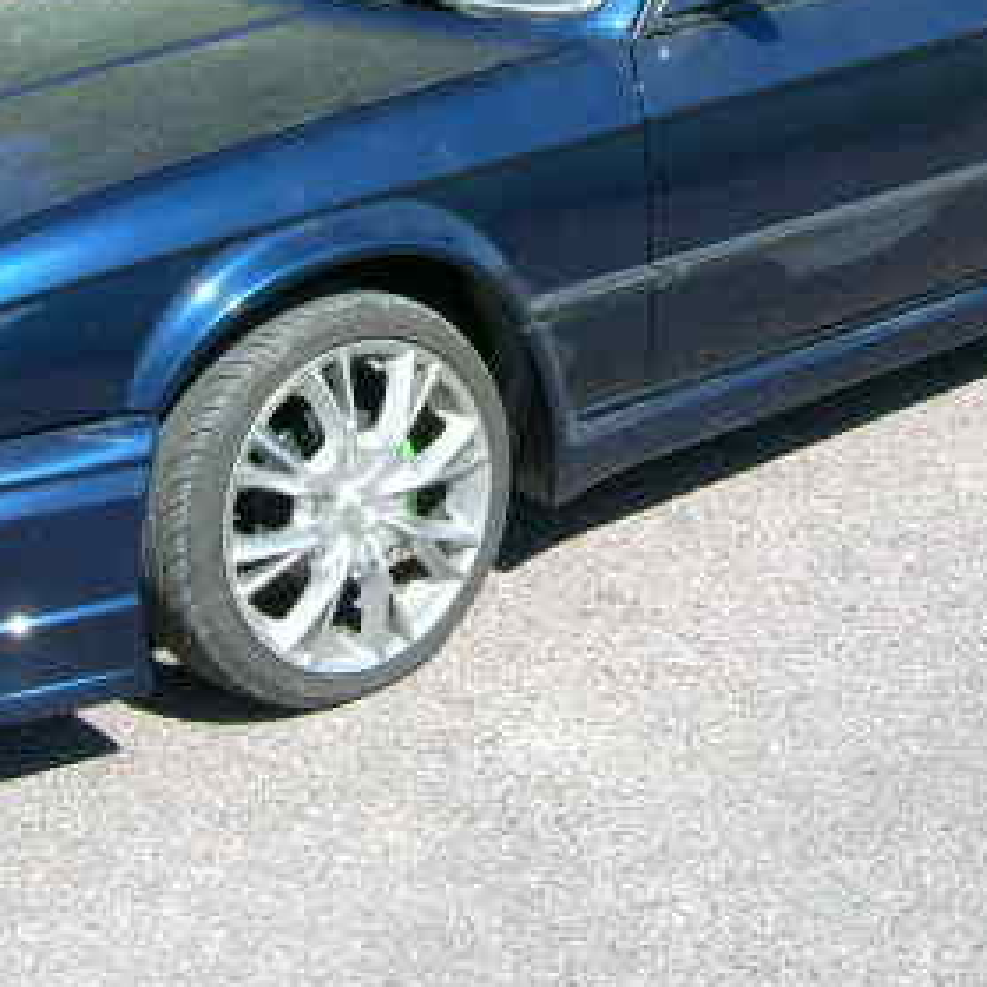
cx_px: 531
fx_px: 2290
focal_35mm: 71
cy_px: 237
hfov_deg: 24.3
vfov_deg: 24.0
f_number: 5.8
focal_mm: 5.95
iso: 50
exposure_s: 1/192
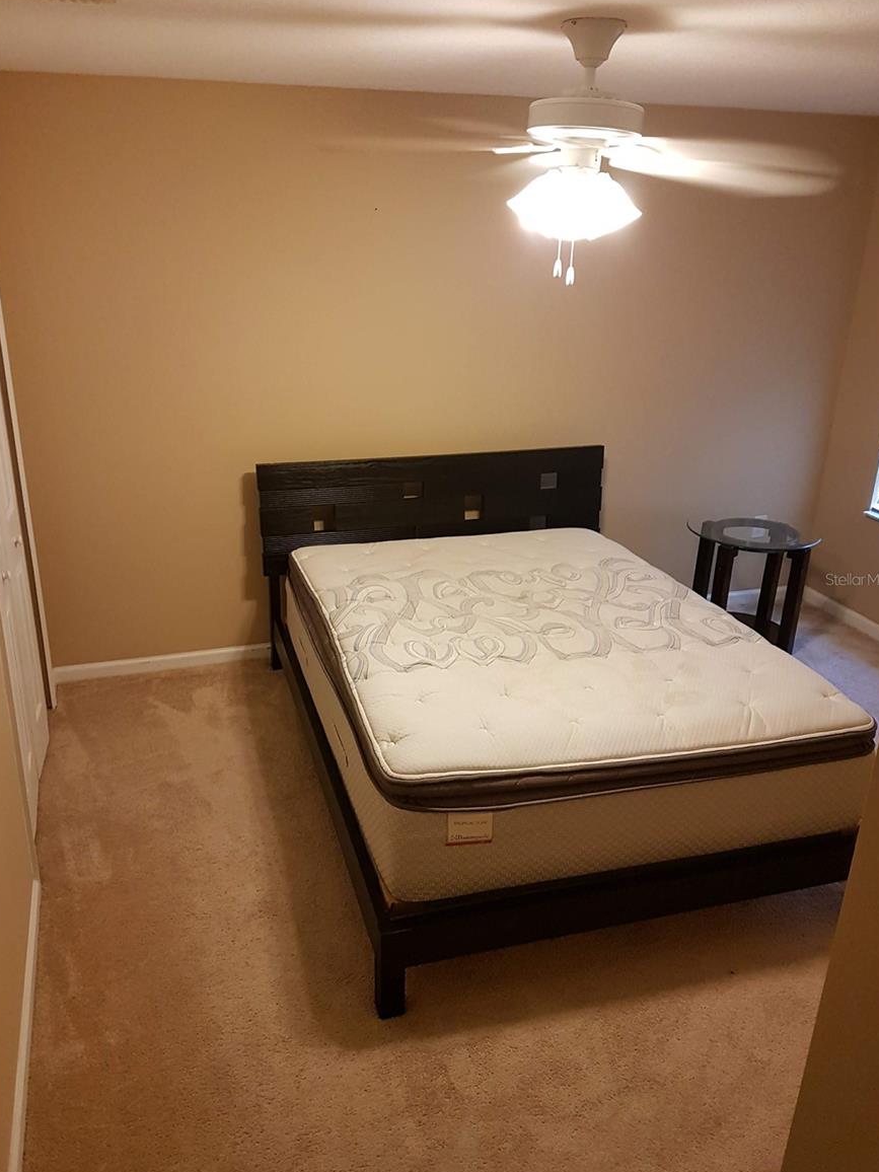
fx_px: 914
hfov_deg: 51.4
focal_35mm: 27
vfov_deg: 65.3
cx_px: 441
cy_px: 579
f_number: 1.7
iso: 200
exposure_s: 1/40
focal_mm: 4.2
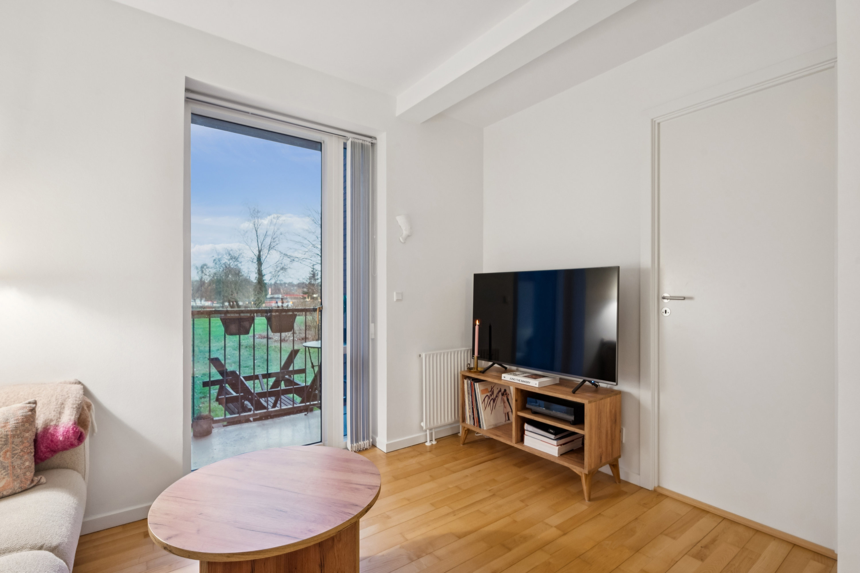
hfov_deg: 95.0
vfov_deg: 72.1
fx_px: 394
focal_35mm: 16
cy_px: 286
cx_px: 430
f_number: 9
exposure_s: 1/8
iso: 640
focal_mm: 16.5
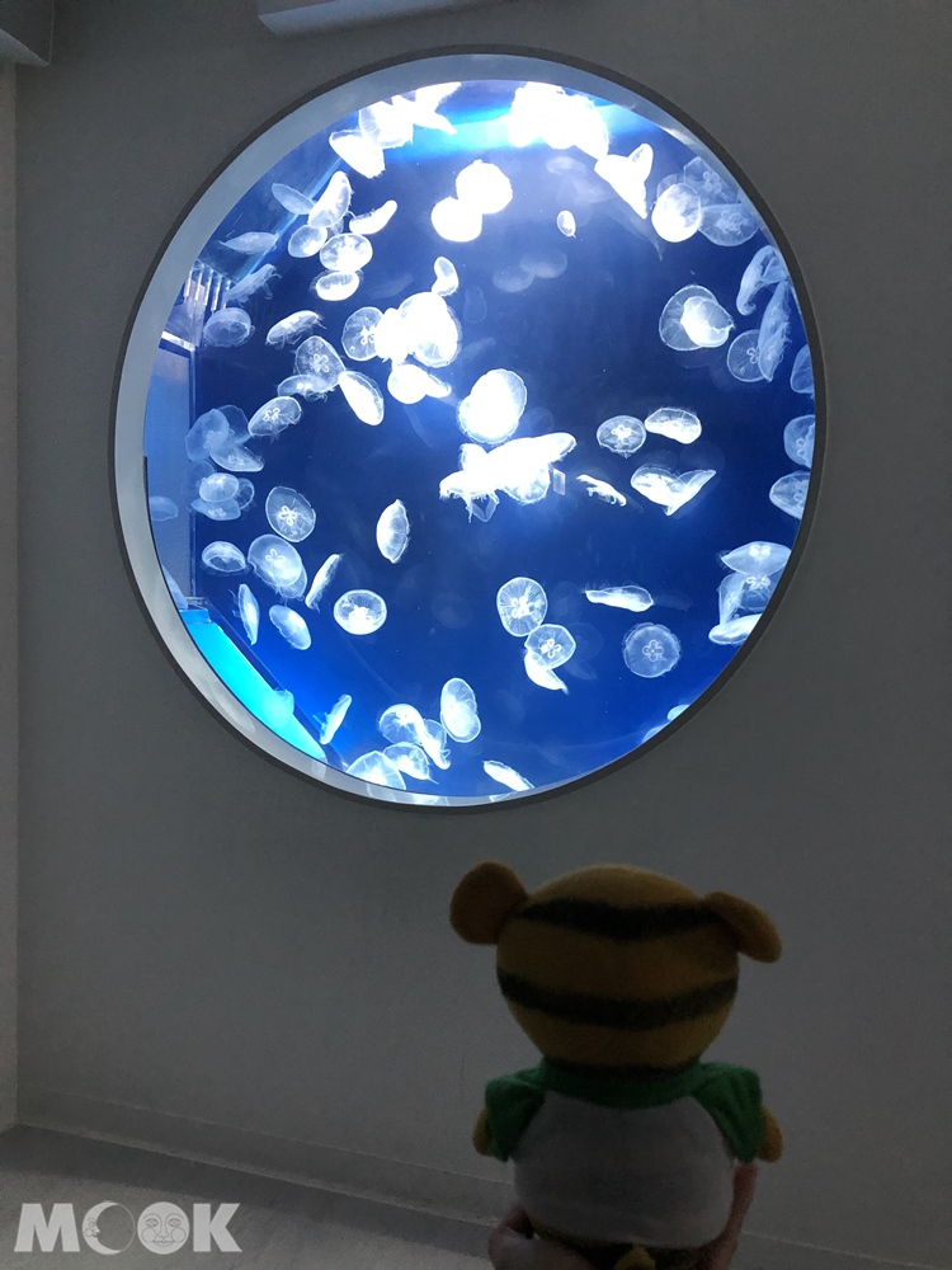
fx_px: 1027
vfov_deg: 63.4
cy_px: 635
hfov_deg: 49.7
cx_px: 476
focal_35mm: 28
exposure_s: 1/11
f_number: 1.8
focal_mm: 3.99
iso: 100
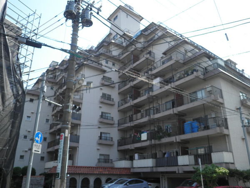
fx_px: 188
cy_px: 94
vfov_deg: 53.1
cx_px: 125
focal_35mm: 26
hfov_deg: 67.3
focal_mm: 4.7
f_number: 2.8
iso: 64
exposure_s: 1/500
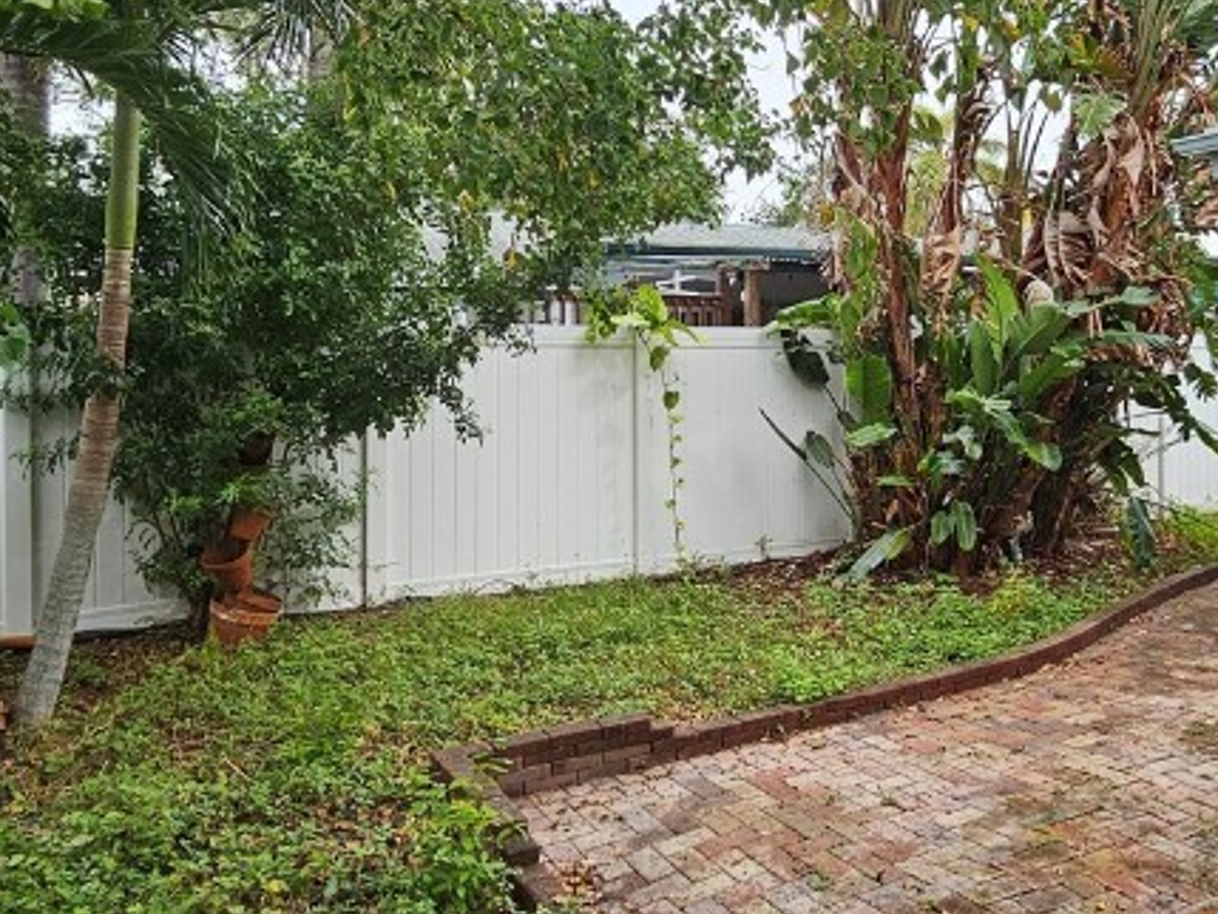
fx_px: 1091
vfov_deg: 45.3
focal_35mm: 31
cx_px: 823
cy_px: 395
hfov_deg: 56.9
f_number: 2.2
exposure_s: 1/616
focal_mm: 2.2
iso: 50
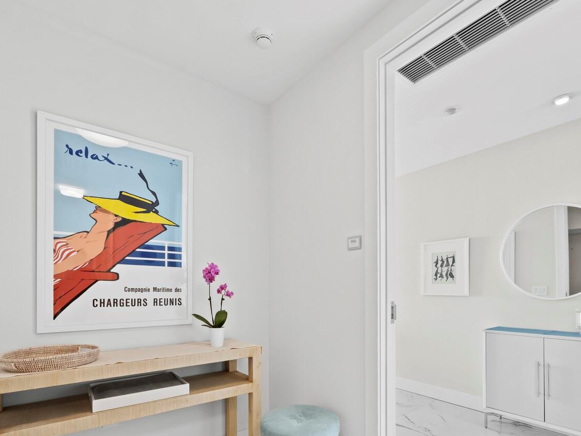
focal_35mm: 18
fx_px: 302
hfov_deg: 87.7
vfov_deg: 70.2
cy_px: 279
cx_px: 301
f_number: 11
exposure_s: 1/1.67
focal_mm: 7
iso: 320
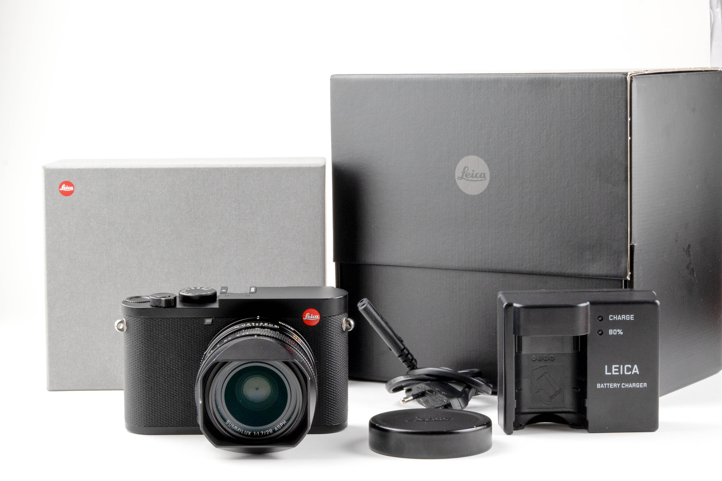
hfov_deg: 22.4
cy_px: 240
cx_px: 361
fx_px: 1825
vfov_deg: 15.0
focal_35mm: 91
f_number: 25
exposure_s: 1/25
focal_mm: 60
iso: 1000
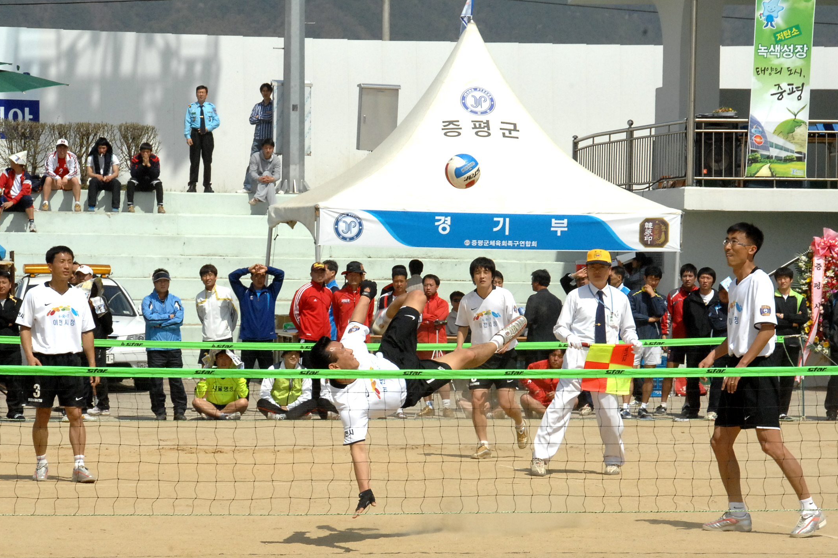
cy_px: 280
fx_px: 3340
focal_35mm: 144
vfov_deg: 9.6
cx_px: 419
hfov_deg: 14.3
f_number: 14
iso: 800
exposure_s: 1/800
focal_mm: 95
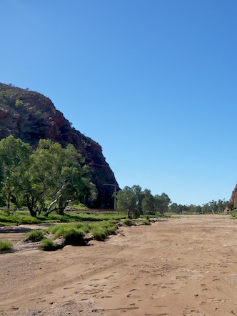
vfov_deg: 49.0
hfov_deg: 36.9
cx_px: 176
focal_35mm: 38
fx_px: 347
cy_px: 160
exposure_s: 1/200
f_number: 8
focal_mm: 4.6
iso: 100
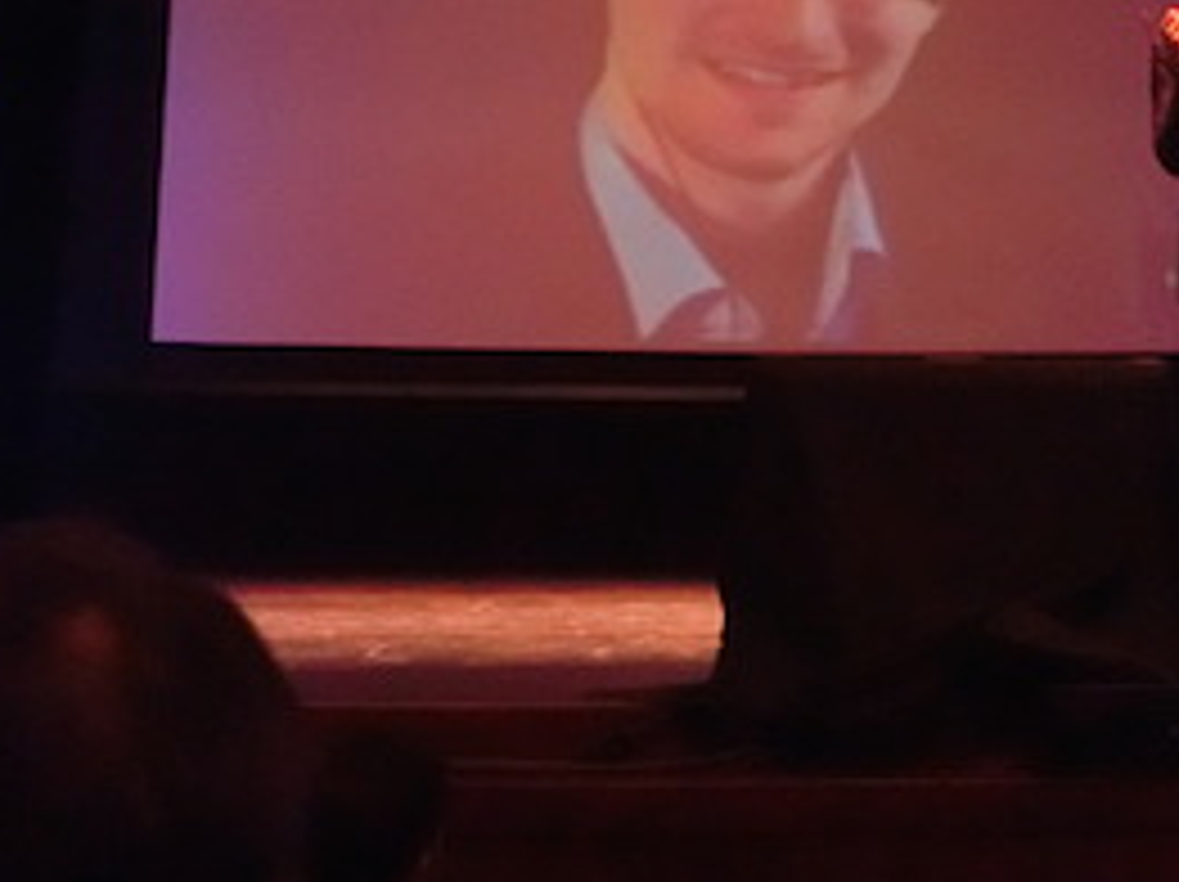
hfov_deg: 35.0
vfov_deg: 26.1
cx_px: 590
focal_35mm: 55
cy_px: 184
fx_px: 1872
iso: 800
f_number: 3
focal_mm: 4.24
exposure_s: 1/40
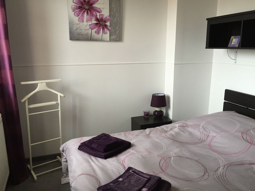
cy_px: 96
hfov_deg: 60.0
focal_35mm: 30
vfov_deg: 46.8
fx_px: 221
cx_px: 128
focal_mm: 4.15
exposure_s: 1/33
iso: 64
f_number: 2.2
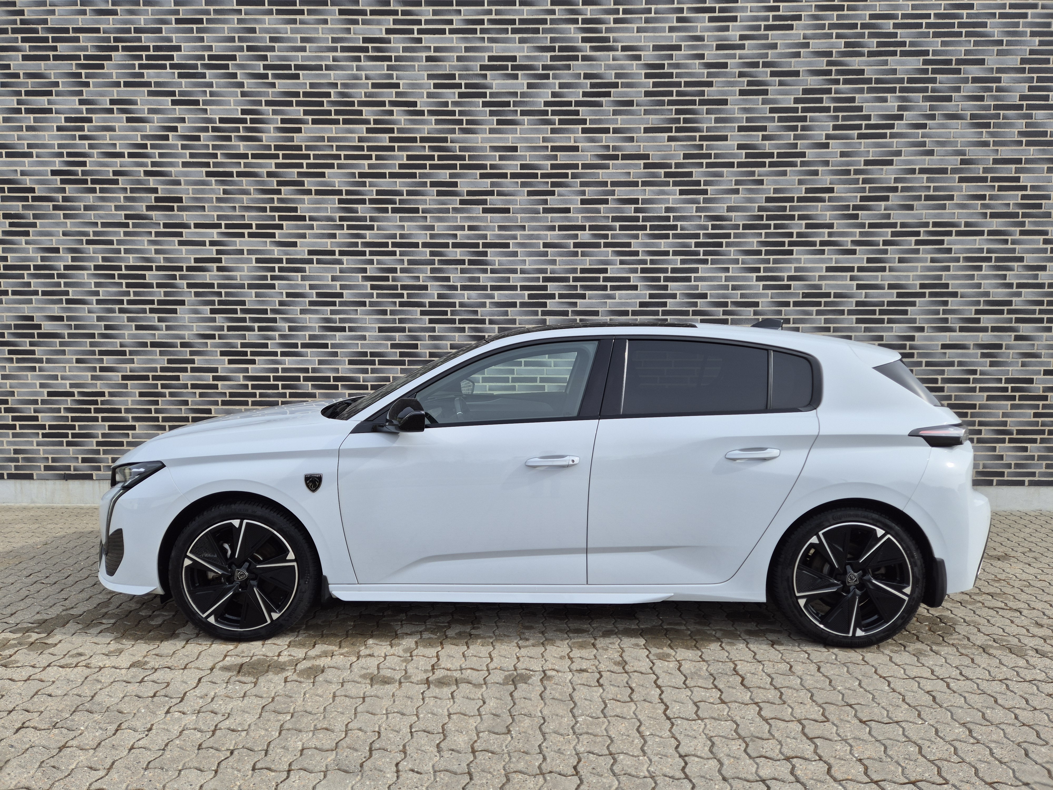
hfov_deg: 73.9
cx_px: 526
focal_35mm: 23
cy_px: 395
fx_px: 700
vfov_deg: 58.9
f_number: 1.8
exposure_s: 1/1132
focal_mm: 5.4
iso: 25
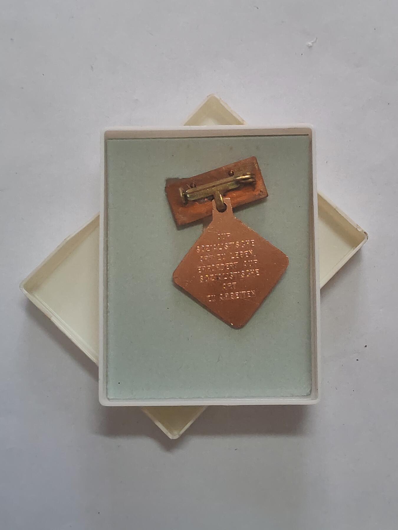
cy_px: 265
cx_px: 199
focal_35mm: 68
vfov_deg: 28.6
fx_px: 1042
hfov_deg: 21.6
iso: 500
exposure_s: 1/50
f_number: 1.95
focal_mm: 5.52
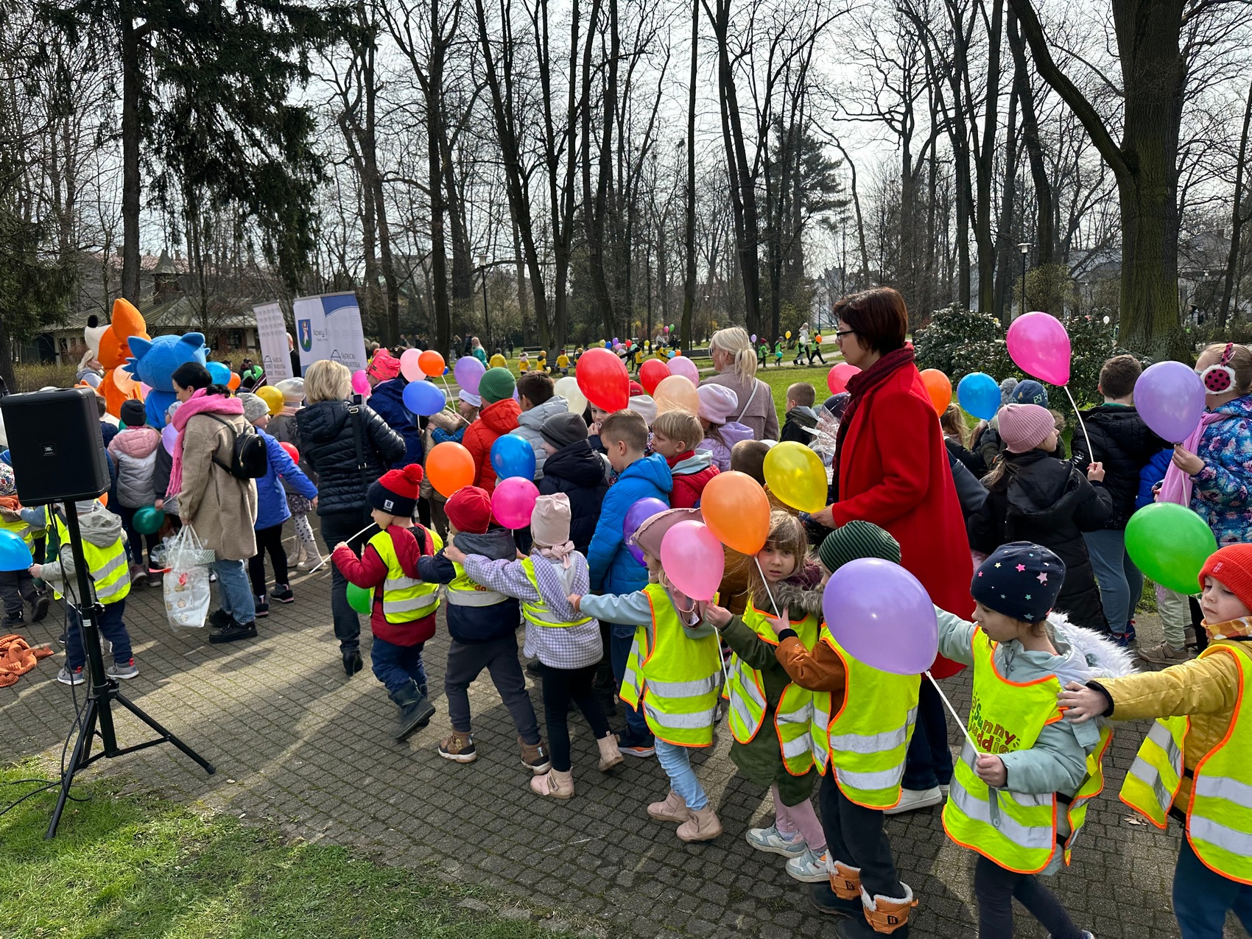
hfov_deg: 71.6
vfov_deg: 56.8
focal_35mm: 24
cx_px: 626
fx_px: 868
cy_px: 470
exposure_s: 1/1664
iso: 80
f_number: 1.78
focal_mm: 6.86
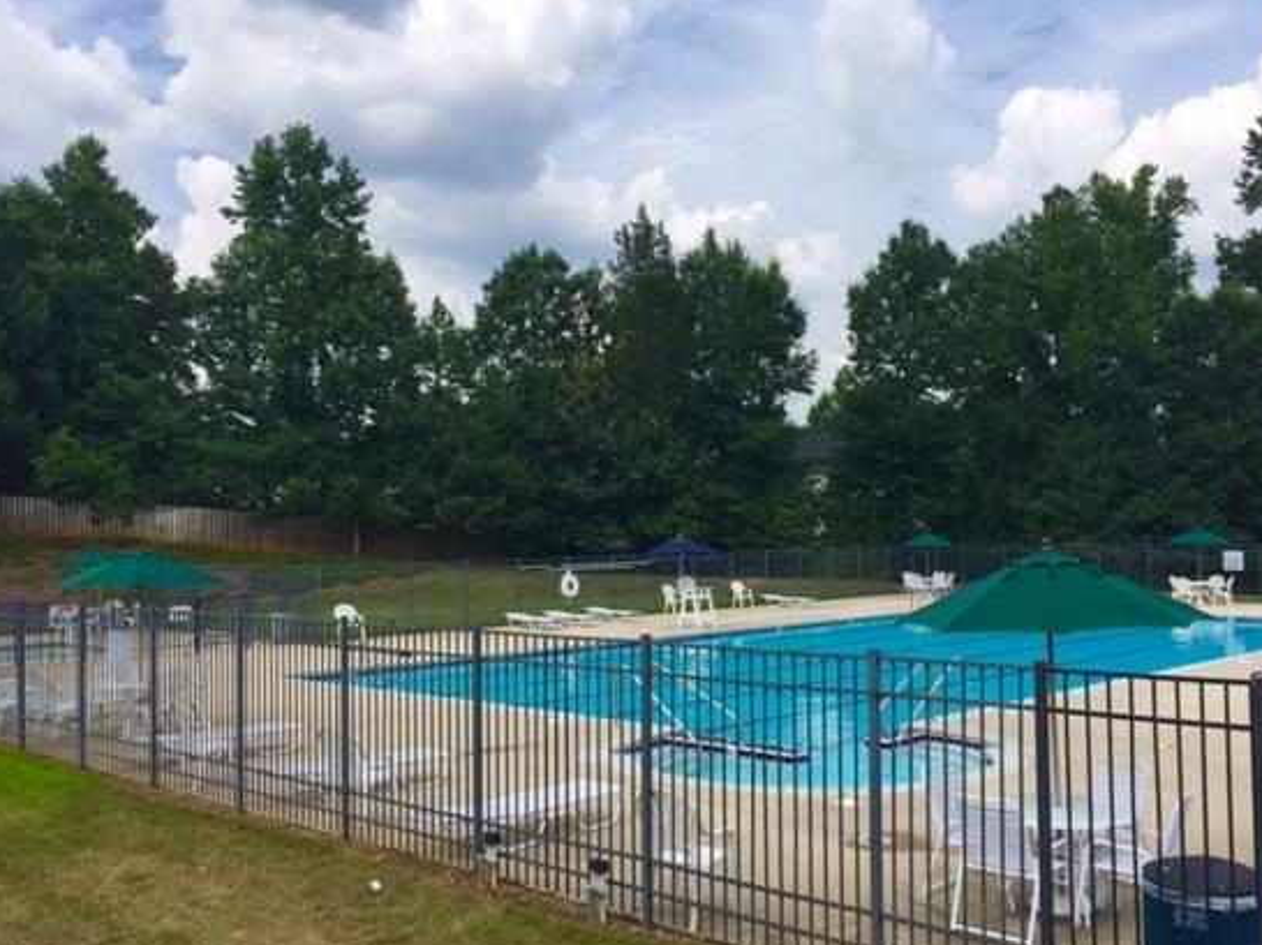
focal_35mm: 34
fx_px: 1239
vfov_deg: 41.7
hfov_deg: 53.9
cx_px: 691
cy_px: 515
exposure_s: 1/2639
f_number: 2.2
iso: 32
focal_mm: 4.15
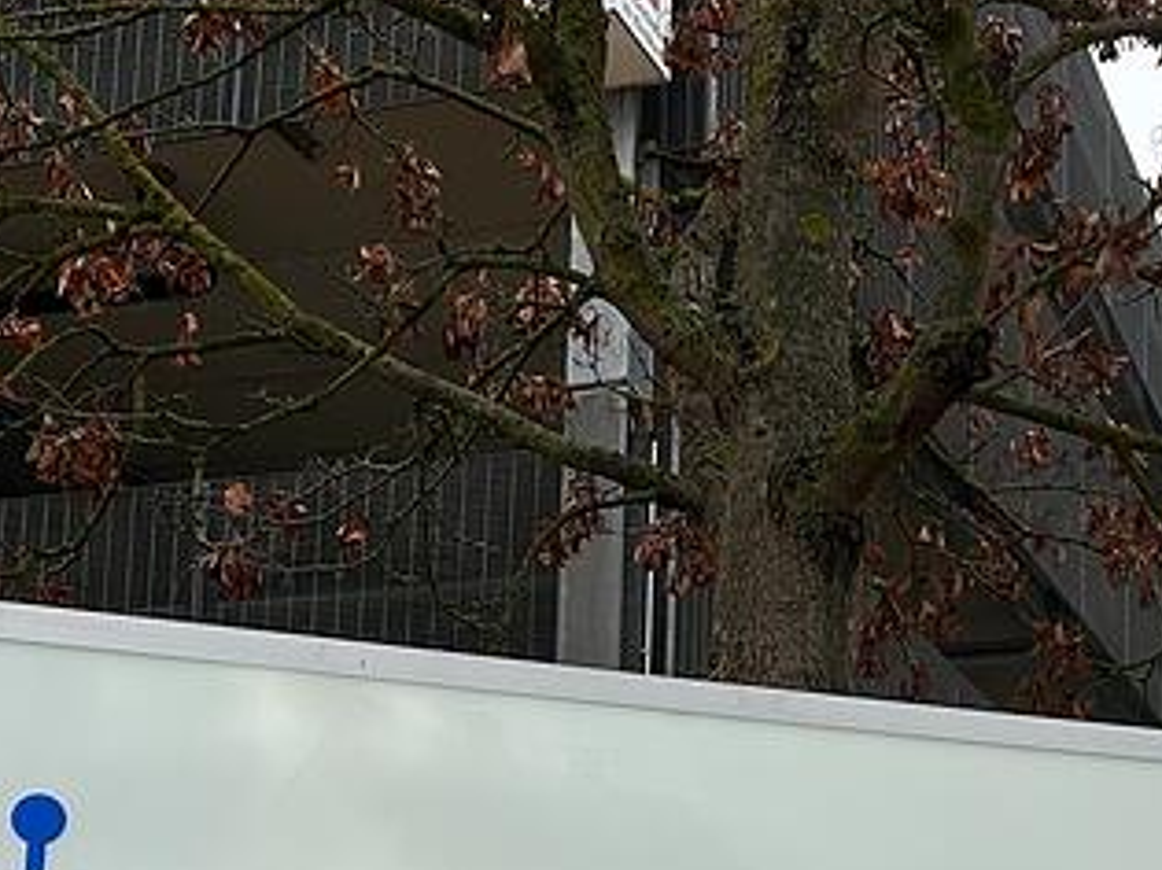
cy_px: 822
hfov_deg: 29.0
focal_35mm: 66
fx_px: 2215
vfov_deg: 21.6
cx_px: 856
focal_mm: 5.7
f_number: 1.5
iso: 50
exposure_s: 1/758
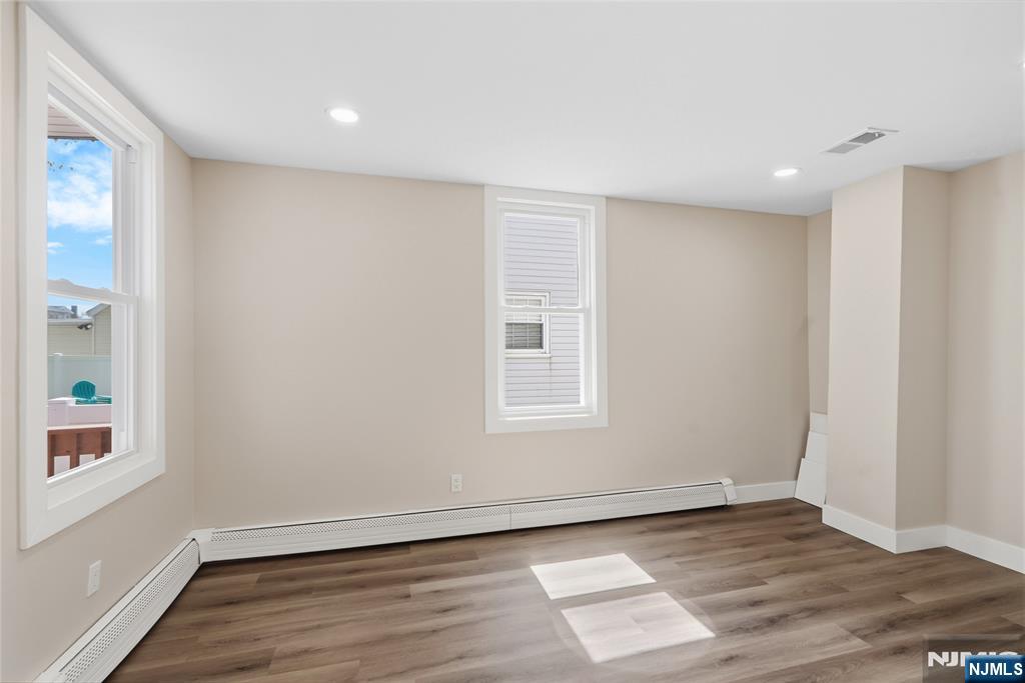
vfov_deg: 73.8
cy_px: 342
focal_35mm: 16
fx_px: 456
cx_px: 512
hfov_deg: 96.7
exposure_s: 1/10
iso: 100
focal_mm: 16
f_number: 8
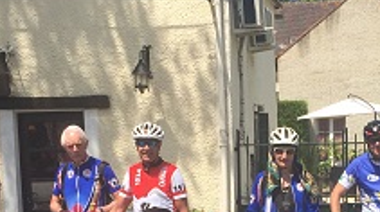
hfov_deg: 23.4
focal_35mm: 90
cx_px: 303
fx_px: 906
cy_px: 241
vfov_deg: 13.1
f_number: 2.2
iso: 32
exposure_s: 1/1582
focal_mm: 4.15
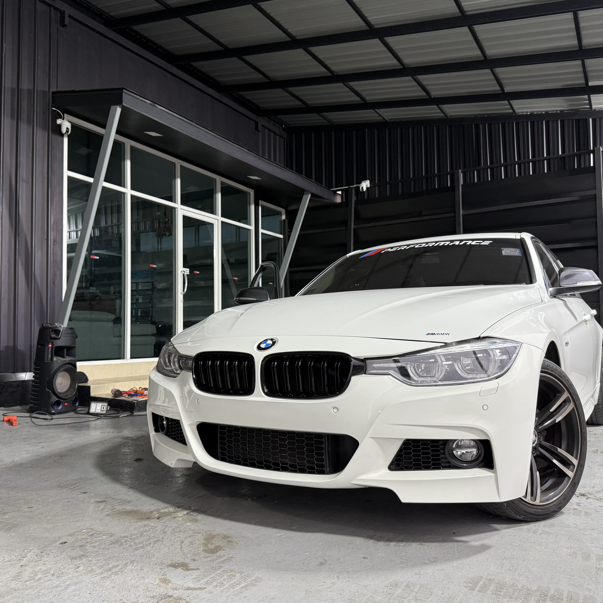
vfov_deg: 55.6
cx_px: 257
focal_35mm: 29
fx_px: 572
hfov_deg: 55.4
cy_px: 303
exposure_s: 1/100
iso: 200
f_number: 1.78
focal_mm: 6.76
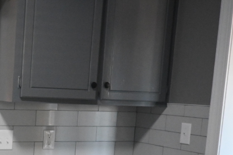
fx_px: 492
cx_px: -14
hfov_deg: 25.0
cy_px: 161
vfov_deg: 17.5
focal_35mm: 76
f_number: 3.5
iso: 2800
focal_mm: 16
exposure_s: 1/125
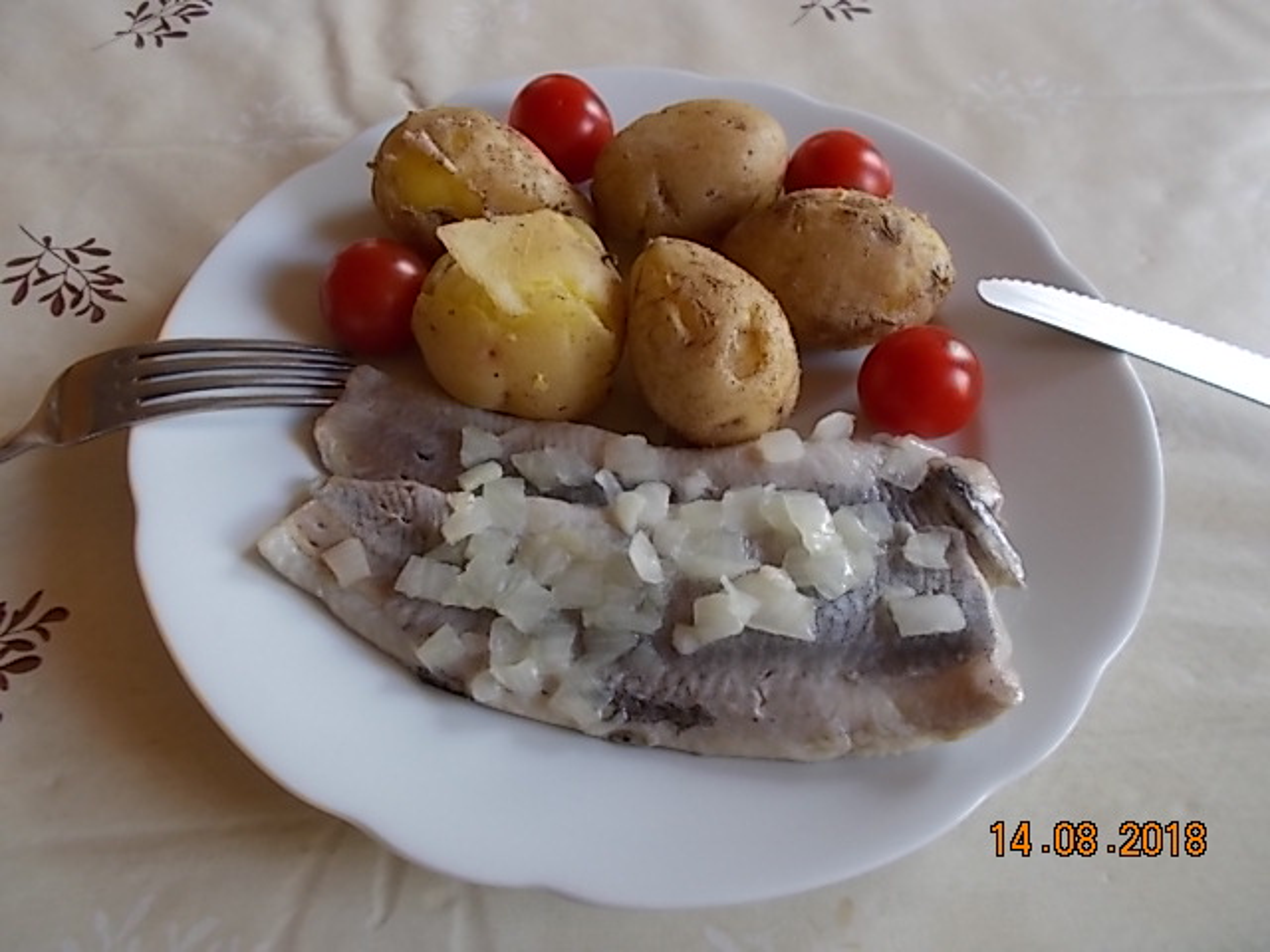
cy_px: 476
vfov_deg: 53.1
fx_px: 954
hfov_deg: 67.3
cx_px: 635
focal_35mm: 26
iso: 80
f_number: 3.2
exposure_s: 1/30
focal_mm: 4.6
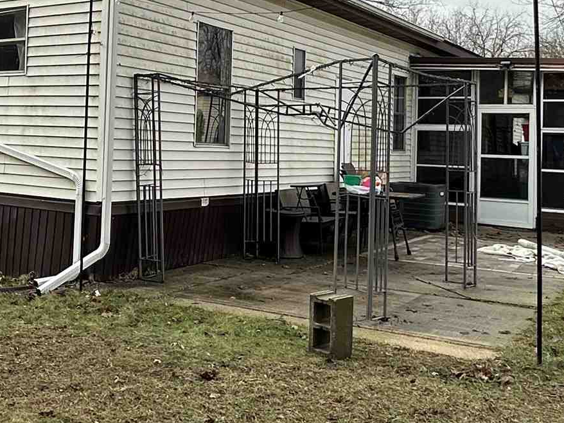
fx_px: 798
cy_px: 120
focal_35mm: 49
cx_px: 60
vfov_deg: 29.3
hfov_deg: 36.6
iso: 40
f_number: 2.2
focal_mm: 2.22
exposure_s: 1/682
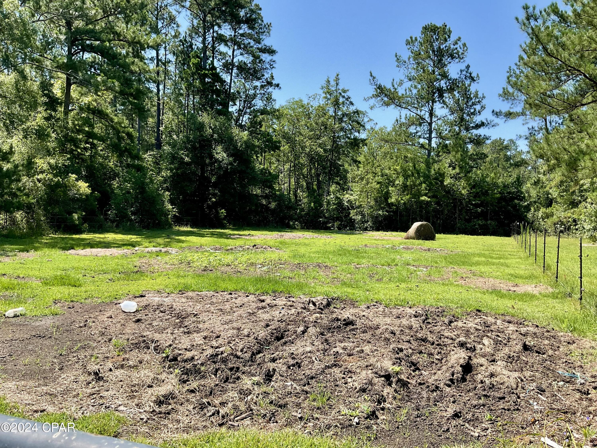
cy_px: 224
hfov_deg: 61.7
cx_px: 298
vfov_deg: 48.2
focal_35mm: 29
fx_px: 500
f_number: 1.8
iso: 16
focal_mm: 3
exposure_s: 1/898
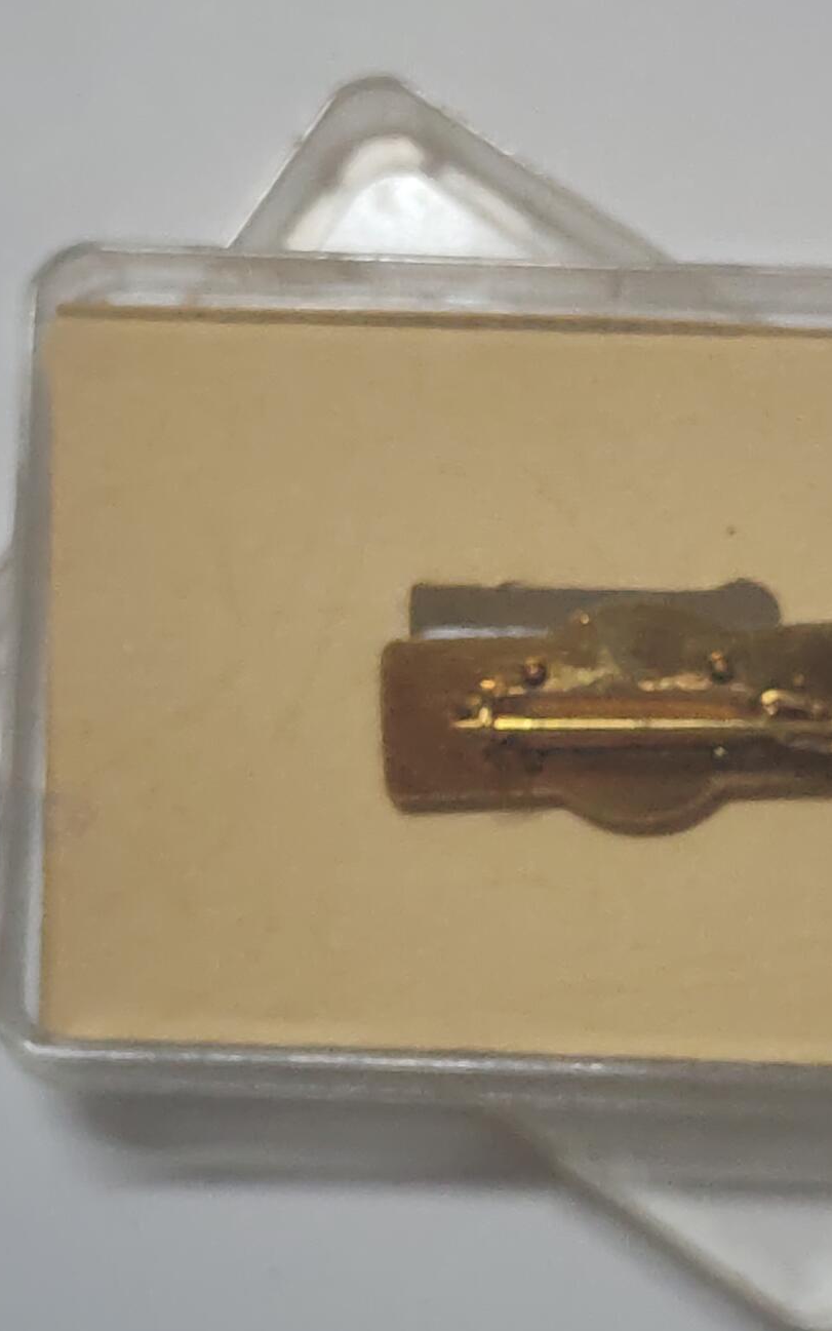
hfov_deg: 13.1
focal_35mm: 100
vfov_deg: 20.8
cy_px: 775
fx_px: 3627
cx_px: 584
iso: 500
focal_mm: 5.52
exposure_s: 1/33
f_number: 1.95
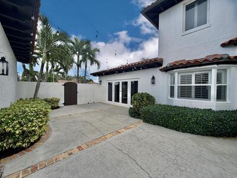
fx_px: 96
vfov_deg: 85.7
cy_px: 89
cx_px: 118
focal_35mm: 14
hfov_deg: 102.1
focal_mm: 2.22
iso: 64
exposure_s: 1/502
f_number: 2.2
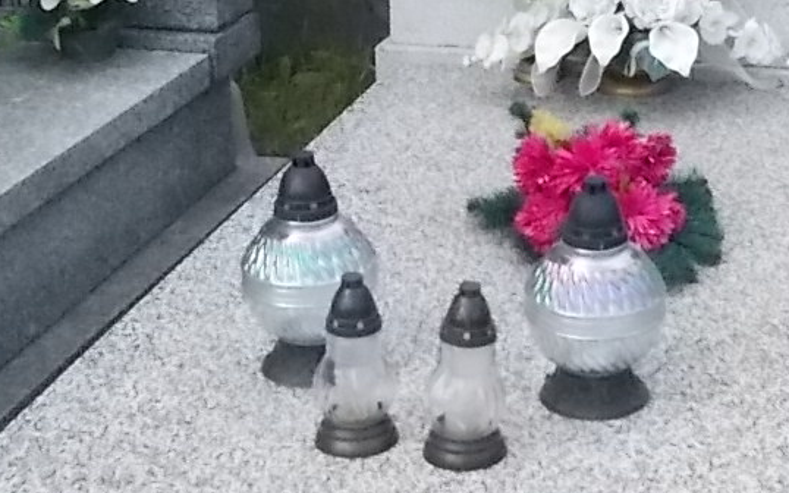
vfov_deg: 15.9
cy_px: 163
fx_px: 1763
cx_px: 522
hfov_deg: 25.1
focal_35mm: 82
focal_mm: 4.6
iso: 400
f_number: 8
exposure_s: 1/250
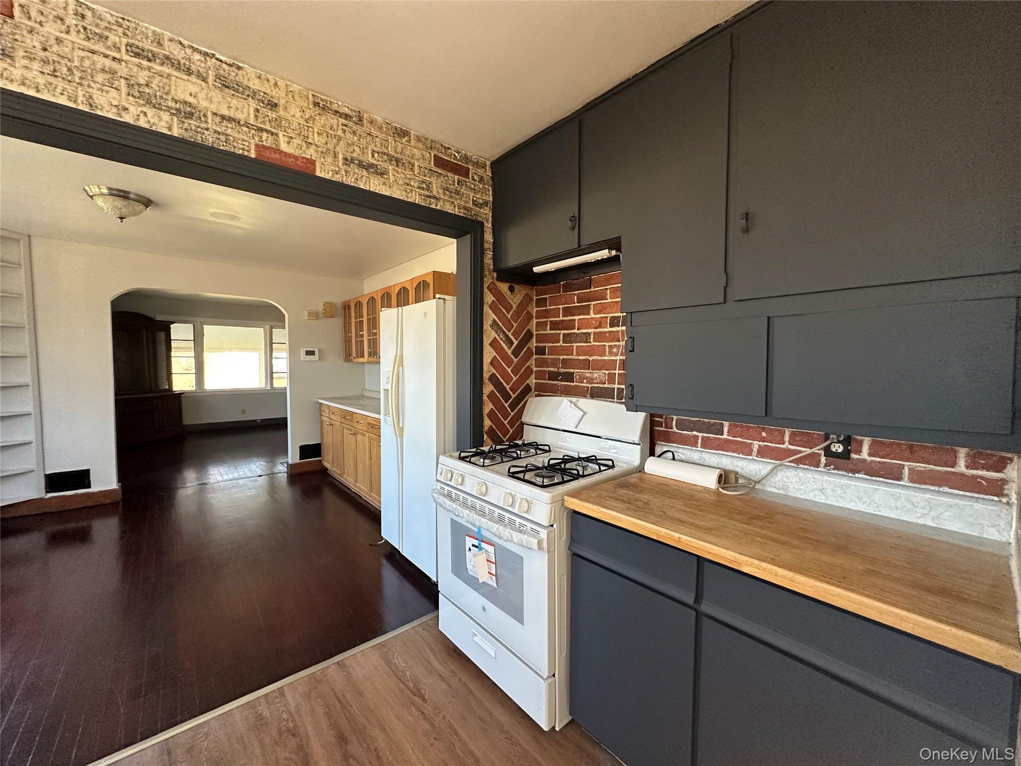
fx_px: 413
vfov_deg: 85.7
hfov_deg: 102.1
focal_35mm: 14
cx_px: 510
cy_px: 383
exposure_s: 1/99
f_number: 2.2
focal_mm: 2.22
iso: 320
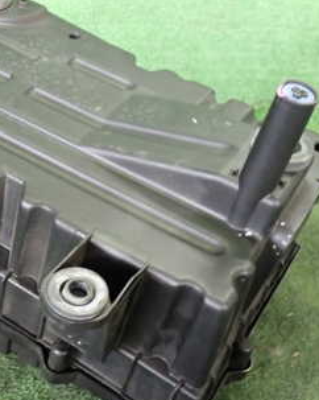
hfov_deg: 26.1
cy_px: 210
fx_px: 685
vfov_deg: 32.5
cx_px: 117
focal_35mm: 58
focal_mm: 5.4
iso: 1000
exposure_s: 1/50
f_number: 2.3
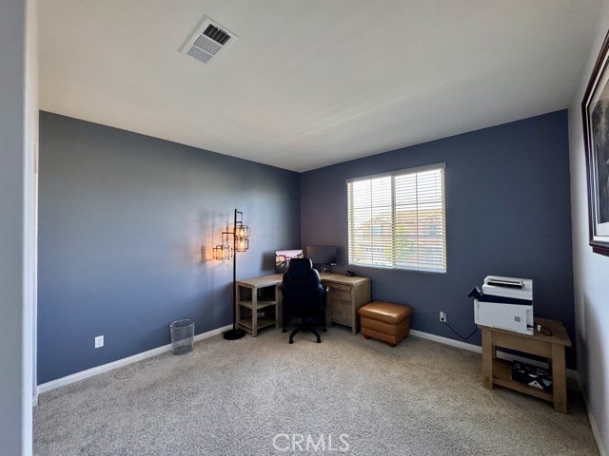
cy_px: 228
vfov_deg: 85.7
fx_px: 246
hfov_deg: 102.1
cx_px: 304
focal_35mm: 14
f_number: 2.2
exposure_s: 1/120
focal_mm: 2.22
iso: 320
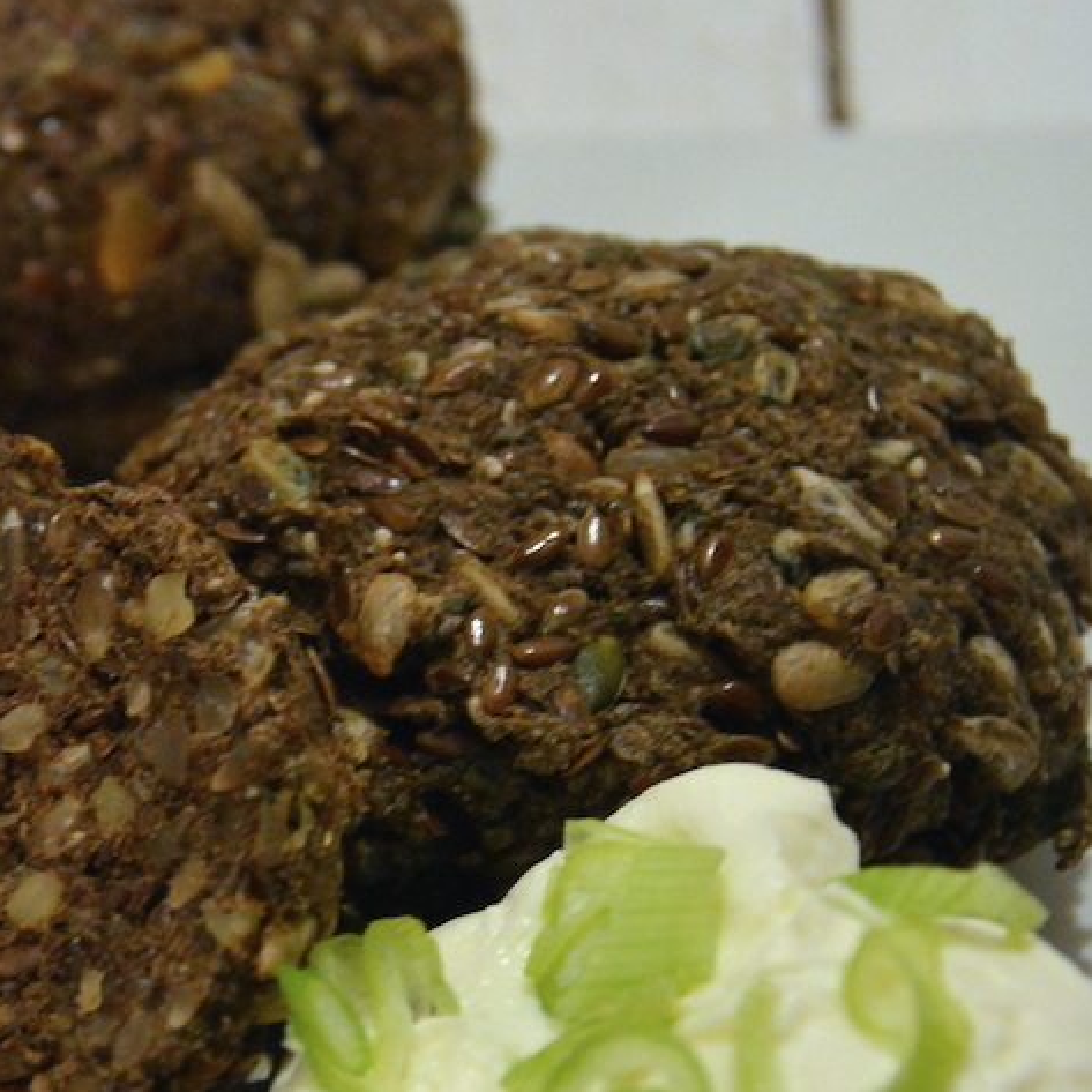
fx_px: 5996
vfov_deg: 10.4
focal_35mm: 168
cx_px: 254
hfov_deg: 10.4
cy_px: 784
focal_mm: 52
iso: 3200
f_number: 5
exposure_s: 1/20
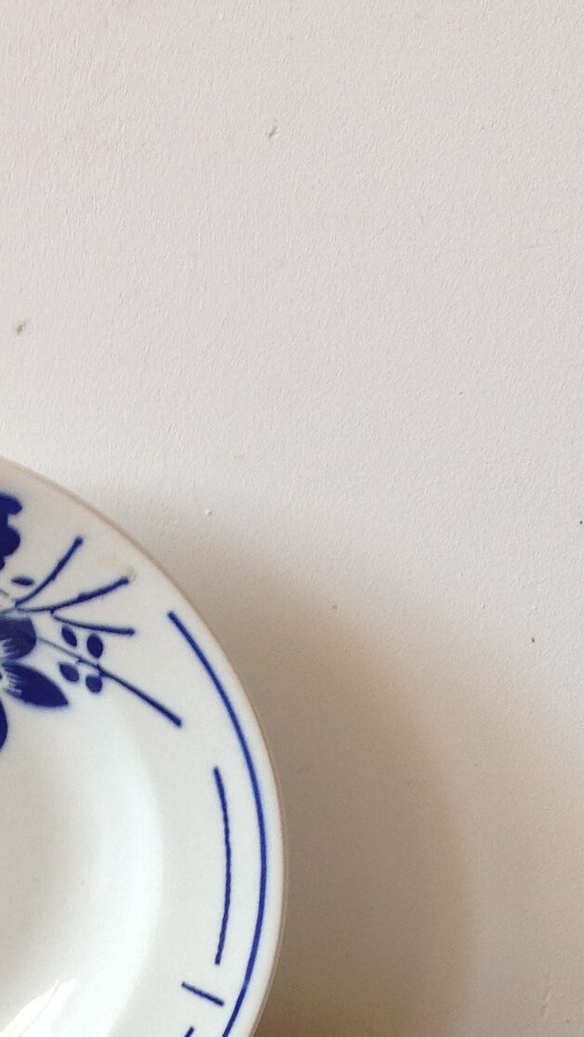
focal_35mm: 88
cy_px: 967
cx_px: 142
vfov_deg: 23.4
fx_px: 2421
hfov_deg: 13.7
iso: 50
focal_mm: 4.28
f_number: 2.4
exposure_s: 1/24
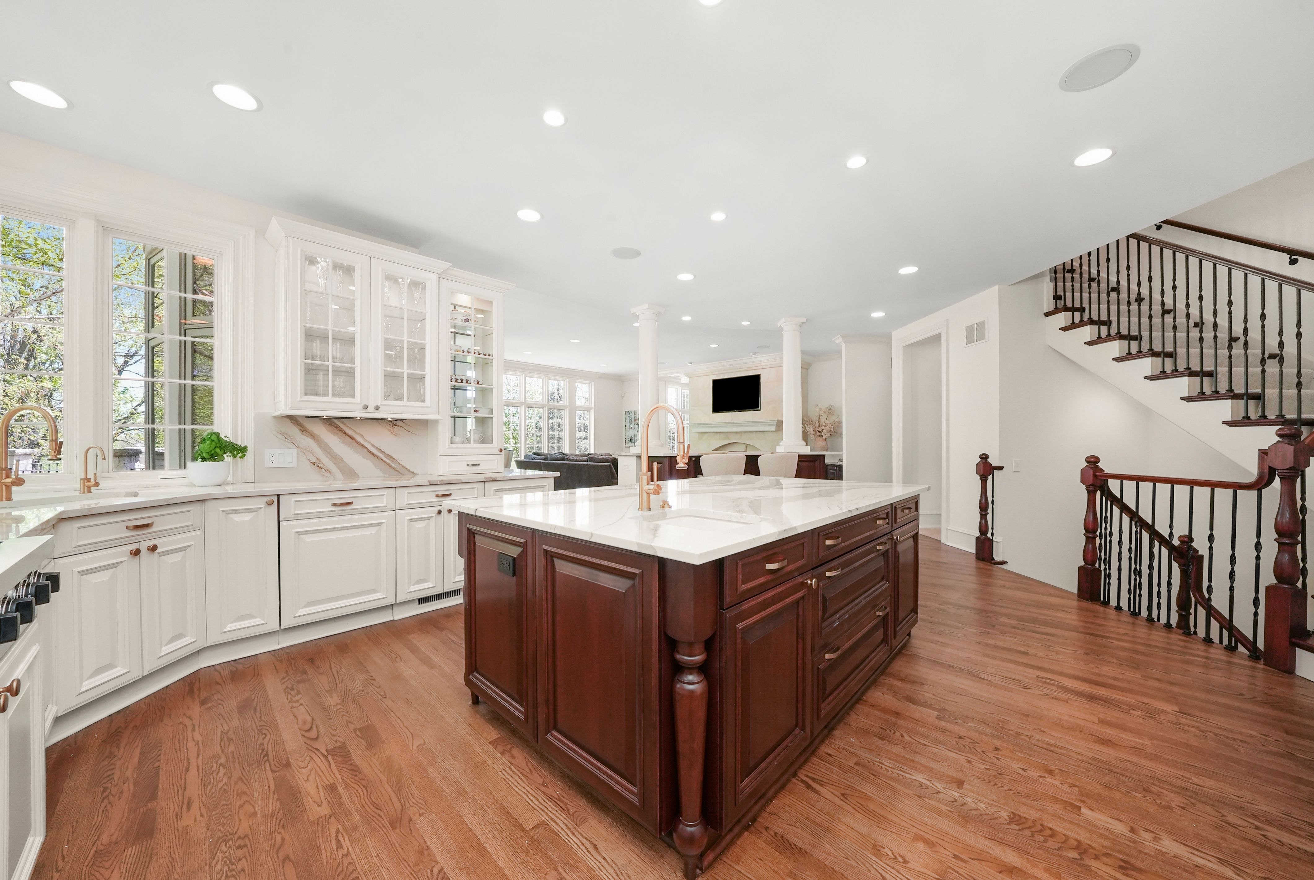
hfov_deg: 112.5
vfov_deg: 90.2
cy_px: 440
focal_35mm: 12
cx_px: 657
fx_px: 439
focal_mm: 12
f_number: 13
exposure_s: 1/20
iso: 2000
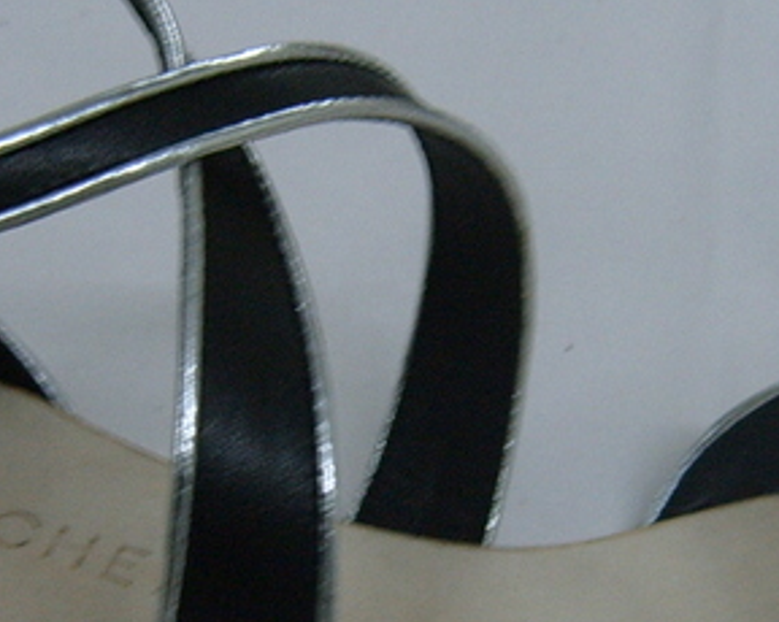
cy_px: 414
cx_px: 403
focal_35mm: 95
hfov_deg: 20.2
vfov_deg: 16.1
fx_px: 2189
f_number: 2.8
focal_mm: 5.8
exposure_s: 1/20
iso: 100
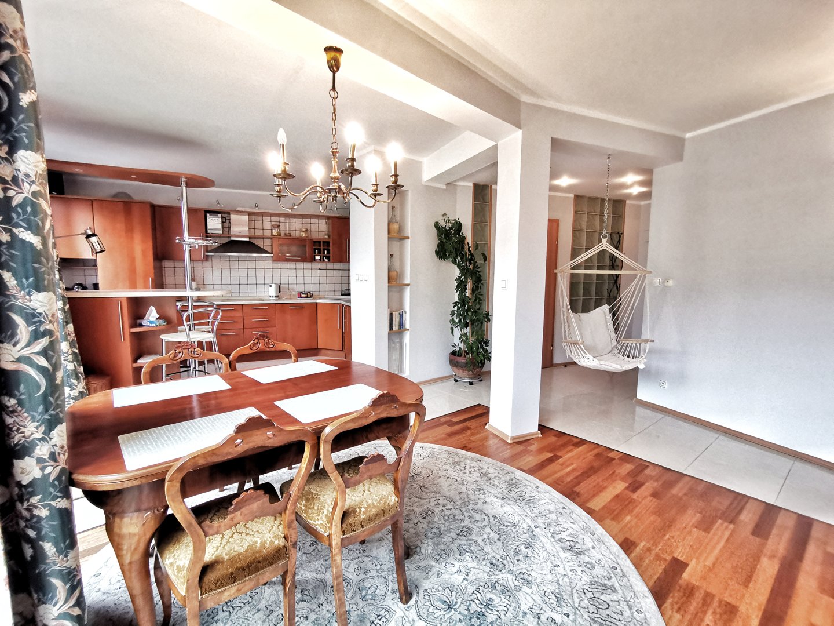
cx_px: 417
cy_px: 313
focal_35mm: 16
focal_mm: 2.35
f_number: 2.2
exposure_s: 1/100
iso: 400
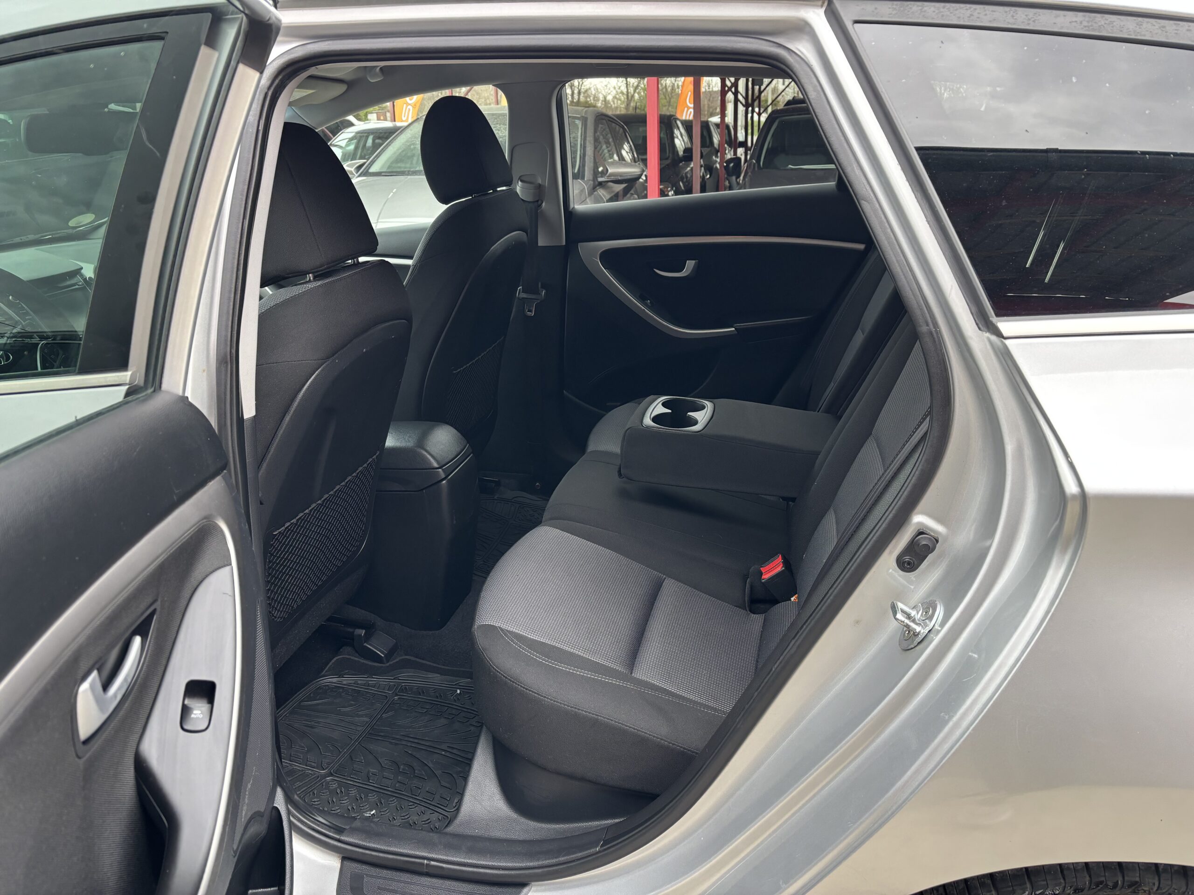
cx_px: 597
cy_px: 448
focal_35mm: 26
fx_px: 897
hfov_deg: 67.3
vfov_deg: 53.1
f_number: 1.6
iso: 100
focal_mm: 5.96
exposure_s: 1/121
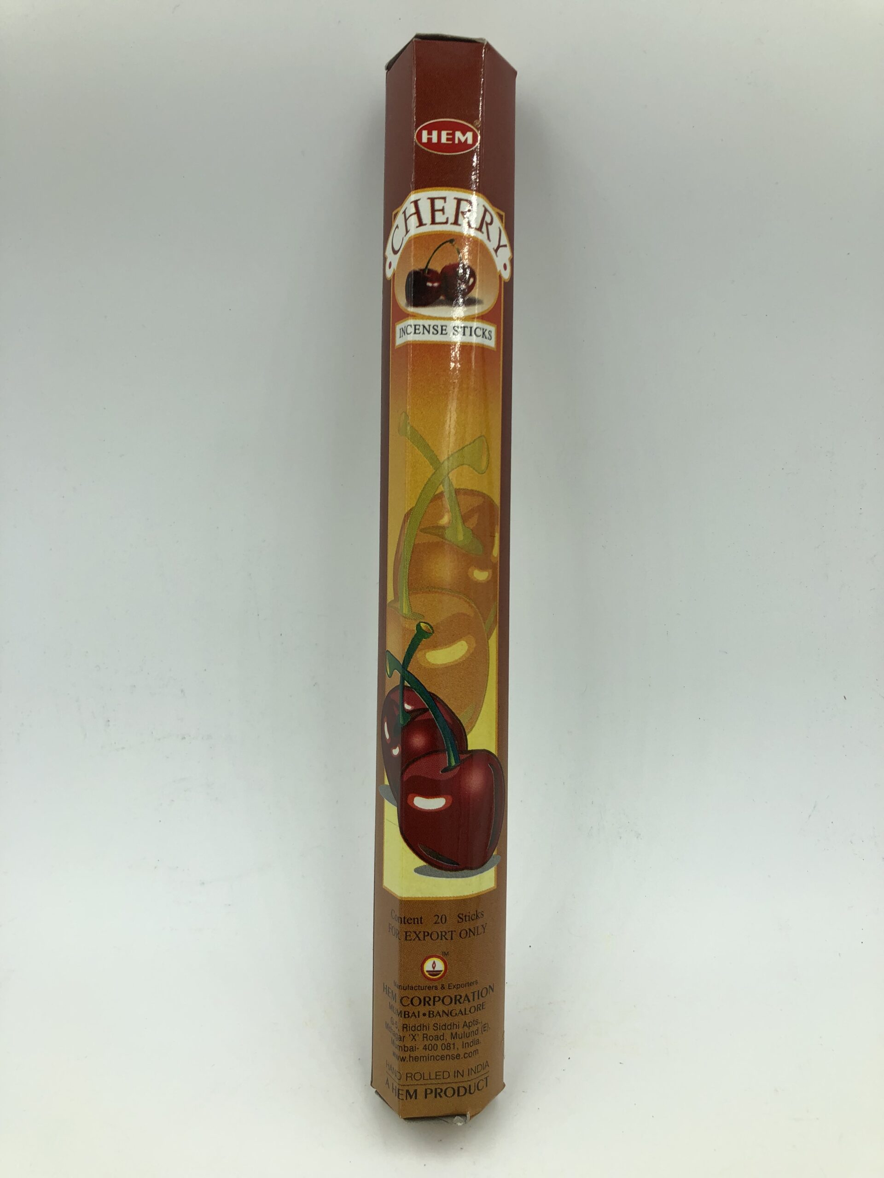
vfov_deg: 63.4
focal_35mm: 28
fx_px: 953
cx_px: 442
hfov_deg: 49.7
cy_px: 589
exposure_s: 1/759
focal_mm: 4
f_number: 1.8
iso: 20
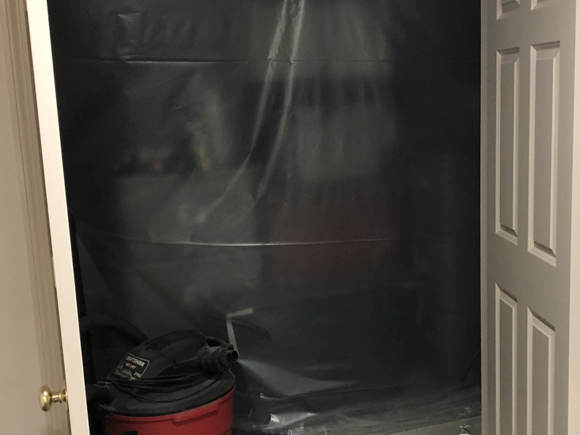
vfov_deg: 30.2
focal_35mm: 48
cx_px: 328
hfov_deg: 39.6
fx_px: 804
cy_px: 251
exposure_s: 1/60
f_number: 1.8
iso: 320
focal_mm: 3.99
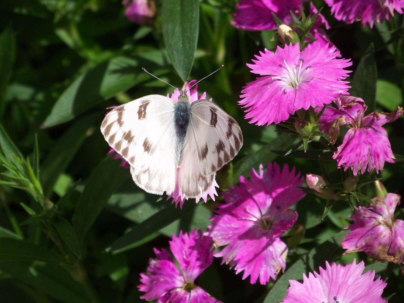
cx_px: 202
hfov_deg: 5.4
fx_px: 4272
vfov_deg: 4.1
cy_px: 152
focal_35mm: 366
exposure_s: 1/800
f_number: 4.5
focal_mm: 60.8
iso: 64
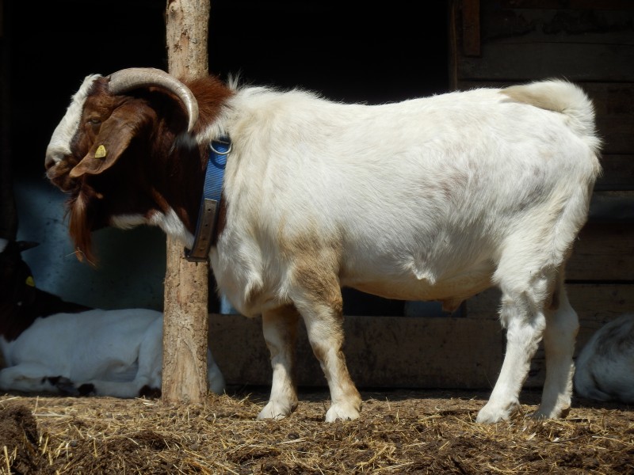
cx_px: 317
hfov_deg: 9.1
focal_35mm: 218
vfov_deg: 6.8
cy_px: 238
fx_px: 3993
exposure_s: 1/500
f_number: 5.8
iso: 80
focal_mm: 38.6
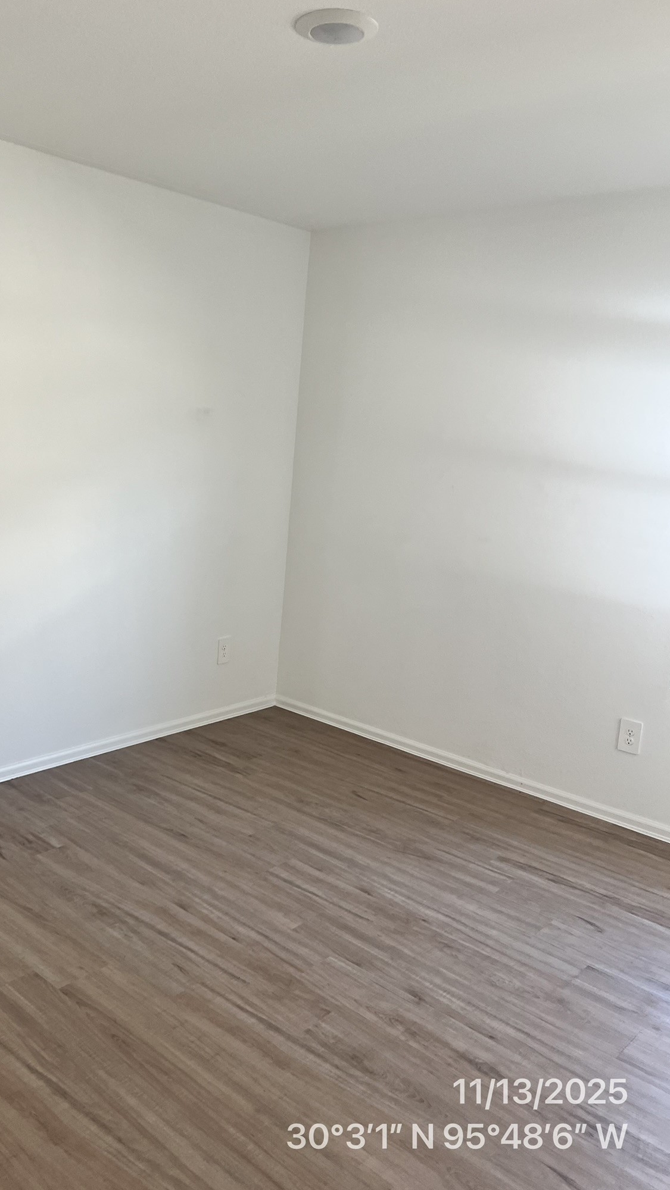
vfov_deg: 66.1
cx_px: 224
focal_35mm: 29
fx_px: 916
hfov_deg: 39.7
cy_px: 594
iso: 125
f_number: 1.5
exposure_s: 1/109
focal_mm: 5.7
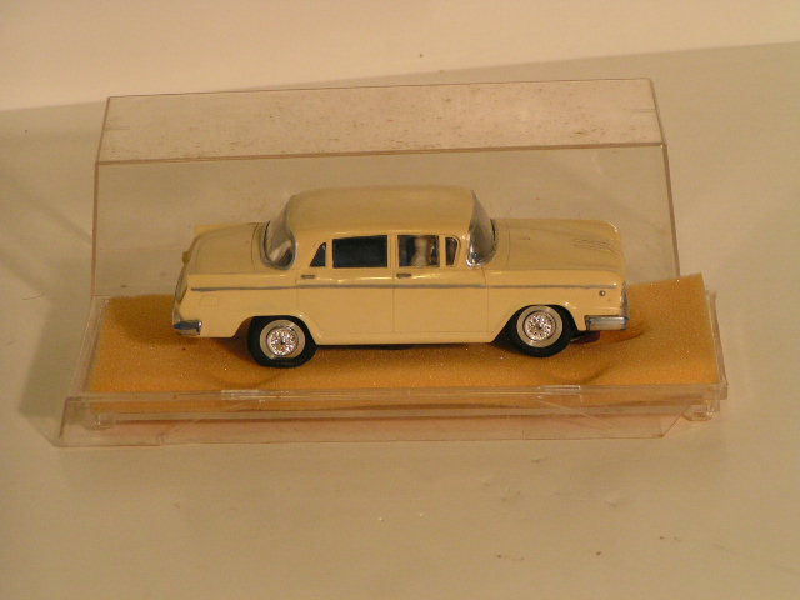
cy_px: 300
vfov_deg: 8.6
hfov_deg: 11.5
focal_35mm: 172
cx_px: 400
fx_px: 3975
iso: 125
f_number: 3.5
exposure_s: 1/200
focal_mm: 26.3
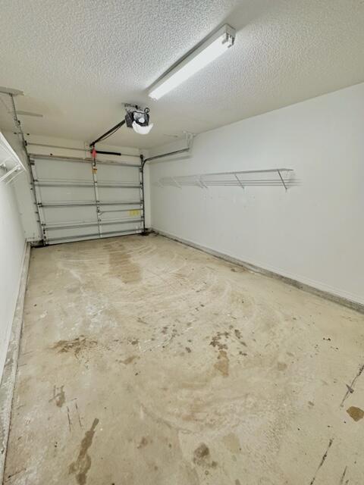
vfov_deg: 102.1
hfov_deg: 85.7
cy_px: 242
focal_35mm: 14
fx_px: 196
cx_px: 182
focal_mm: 2.22
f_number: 2.2
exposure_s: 1/120
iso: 200
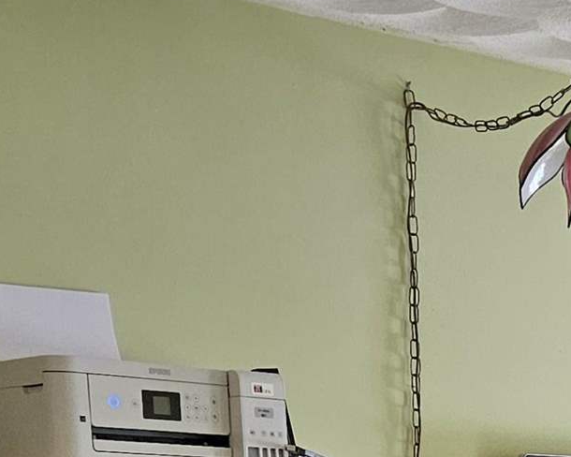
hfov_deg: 15.6
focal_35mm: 113
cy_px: 884
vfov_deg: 12.2
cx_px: 859
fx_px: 1910
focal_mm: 5.4
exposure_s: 1/120
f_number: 1.8
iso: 160
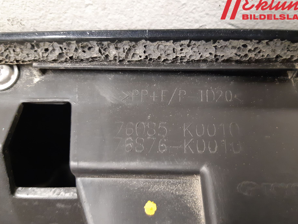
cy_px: 117
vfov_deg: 48.2
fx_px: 250
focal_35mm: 29
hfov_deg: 61.6
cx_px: 154
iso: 320
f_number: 1.7
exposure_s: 1/25
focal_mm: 3.93
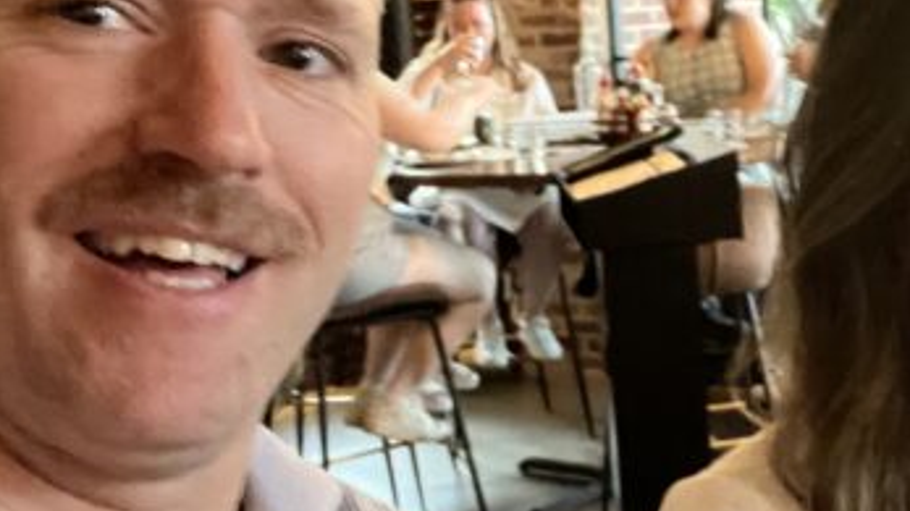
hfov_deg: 27.3
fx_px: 1785
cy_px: 330
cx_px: 871
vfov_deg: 16.3
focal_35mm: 74
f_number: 2.2
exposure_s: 1/15
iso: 800
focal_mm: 2.71
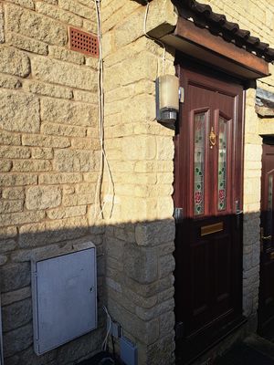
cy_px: 182
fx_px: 253
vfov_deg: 71.6
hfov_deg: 56.8
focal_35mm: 24
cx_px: 137
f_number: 1.8
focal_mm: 5.23
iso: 50
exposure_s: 1/636
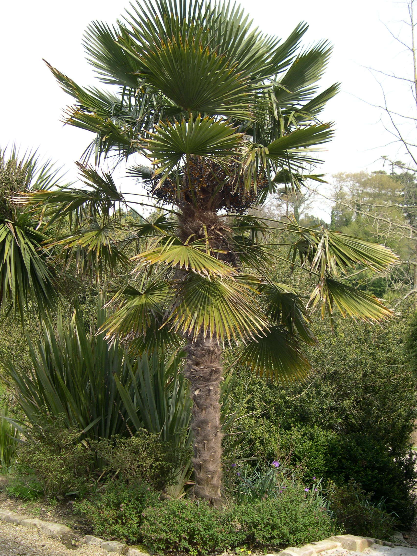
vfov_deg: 49.0
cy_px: 278
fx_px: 610
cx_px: 208
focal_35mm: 38
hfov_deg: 37.7
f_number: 2.8
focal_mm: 8
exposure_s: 1/492
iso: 100
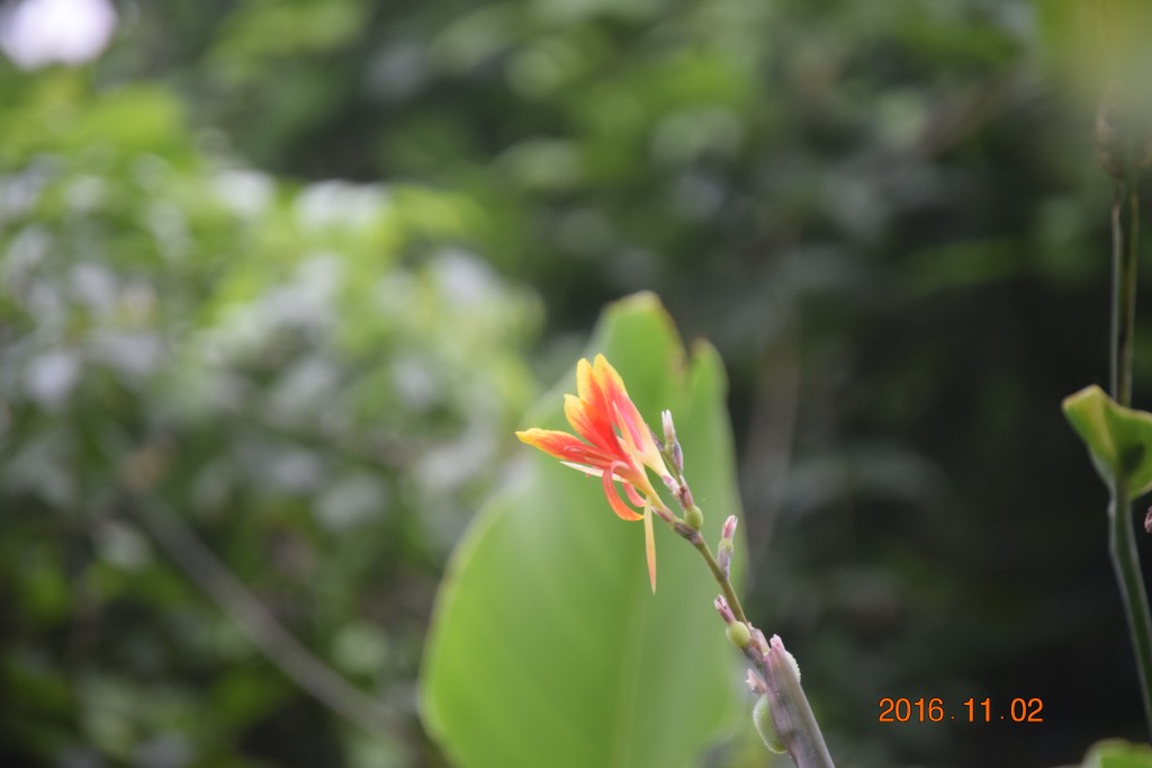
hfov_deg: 6.9
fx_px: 9596
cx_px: 576
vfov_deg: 4.6
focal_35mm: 300
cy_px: 384
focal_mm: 200
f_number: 5.6
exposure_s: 1/640
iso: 800
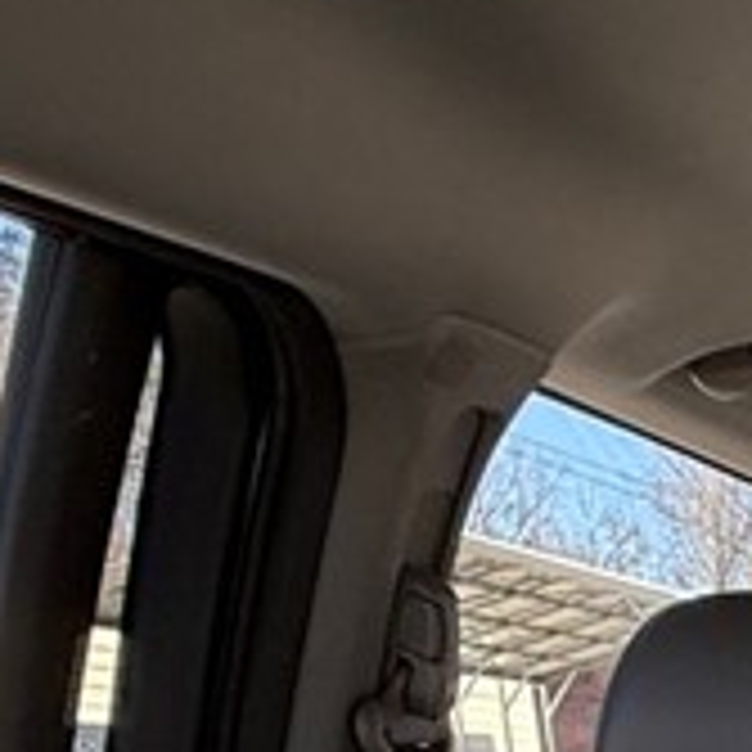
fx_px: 1868
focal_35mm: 76
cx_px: 1324
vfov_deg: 17.4
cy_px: 1445
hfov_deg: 18.3
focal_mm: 2.22
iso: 125
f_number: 2.2
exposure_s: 1/99
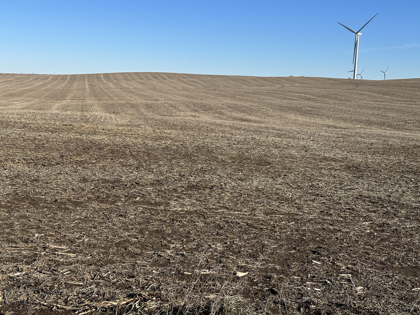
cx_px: 210
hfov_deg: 39.7
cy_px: 158
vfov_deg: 30.3
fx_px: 582
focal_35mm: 48
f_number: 1.78
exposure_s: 1/4785
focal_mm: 6.86
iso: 64
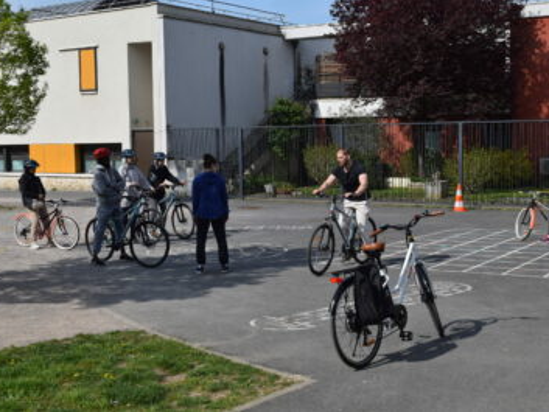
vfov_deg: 29.7
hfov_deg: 38.9
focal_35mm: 49
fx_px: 777
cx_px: 288
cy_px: 206
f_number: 7.1
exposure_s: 1/2000
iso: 400
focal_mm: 30
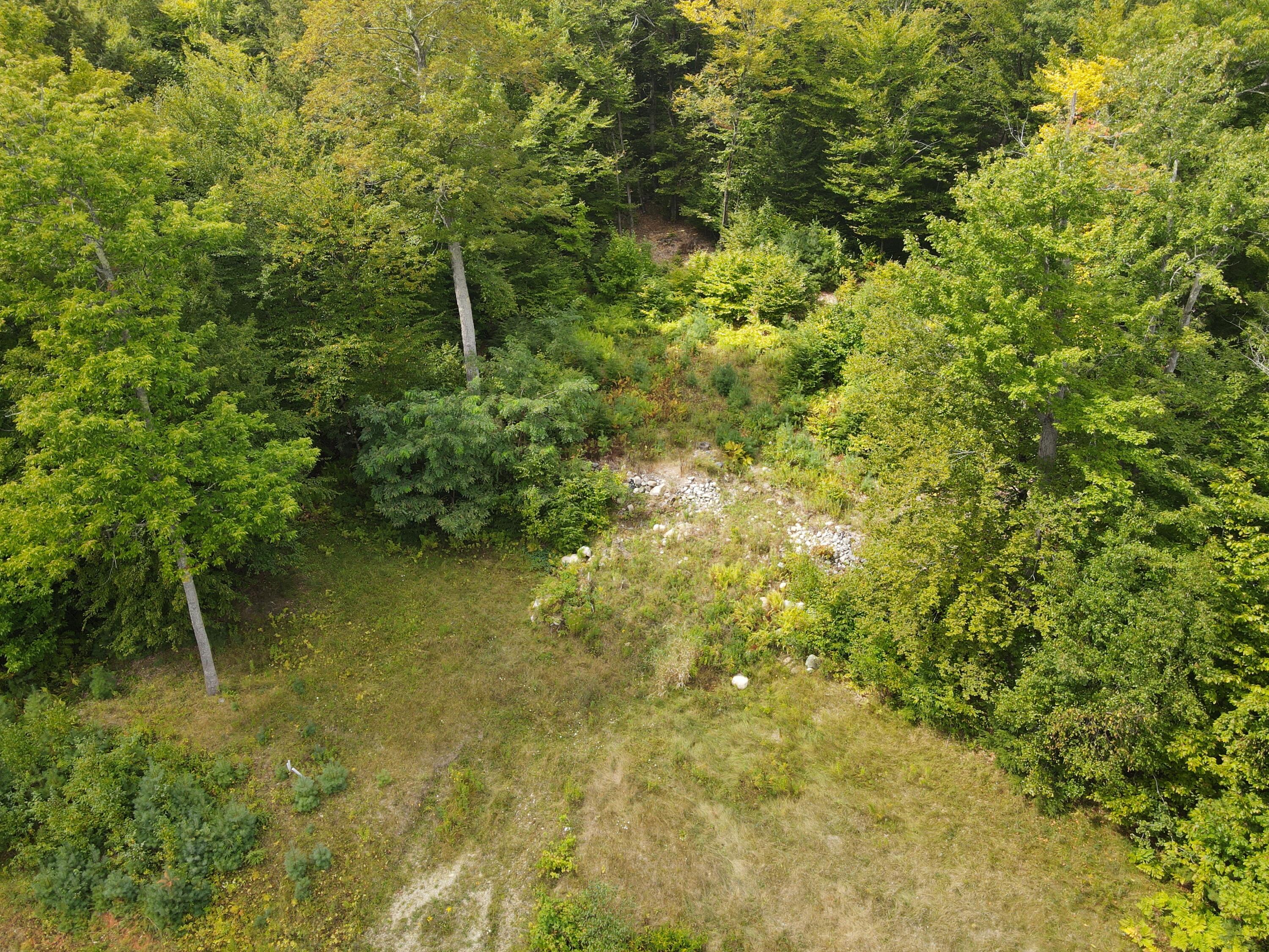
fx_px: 880
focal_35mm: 24
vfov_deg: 56.8
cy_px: 476
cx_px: 634
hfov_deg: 71.6
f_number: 2.8
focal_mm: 4.5
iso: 100
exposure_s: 1/180
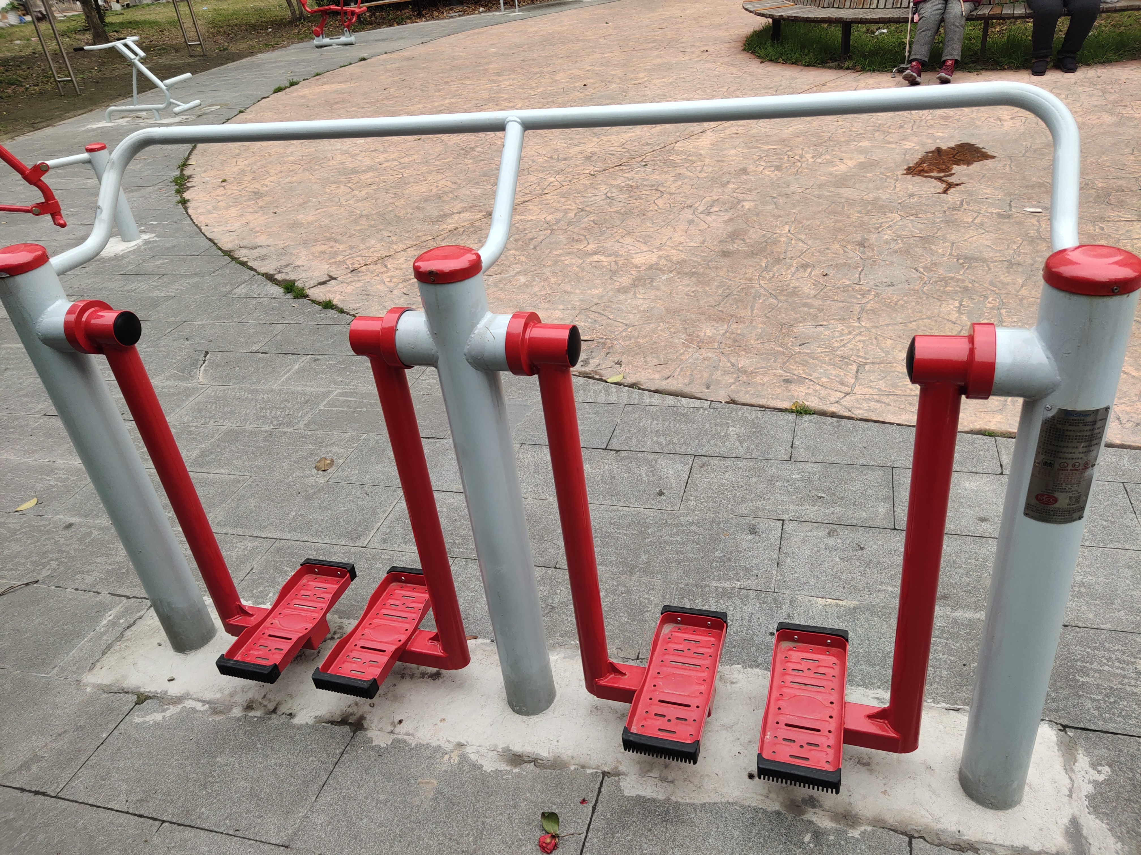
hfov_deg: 60.0
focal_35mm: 30
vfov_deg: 46.8
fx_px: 989
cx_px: 570
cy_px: 428
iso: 50
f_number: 1.79
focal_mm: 4.35
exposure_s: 1/925
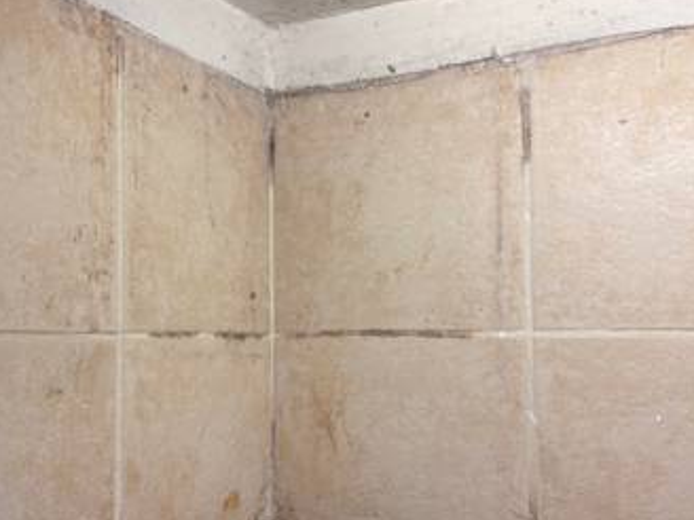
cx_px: 262
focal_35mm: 38
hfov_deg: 48.5
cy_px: 300
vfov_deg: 37.6
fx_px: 762
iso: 50
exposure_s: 1/100
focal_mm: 5.96
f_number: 1.6
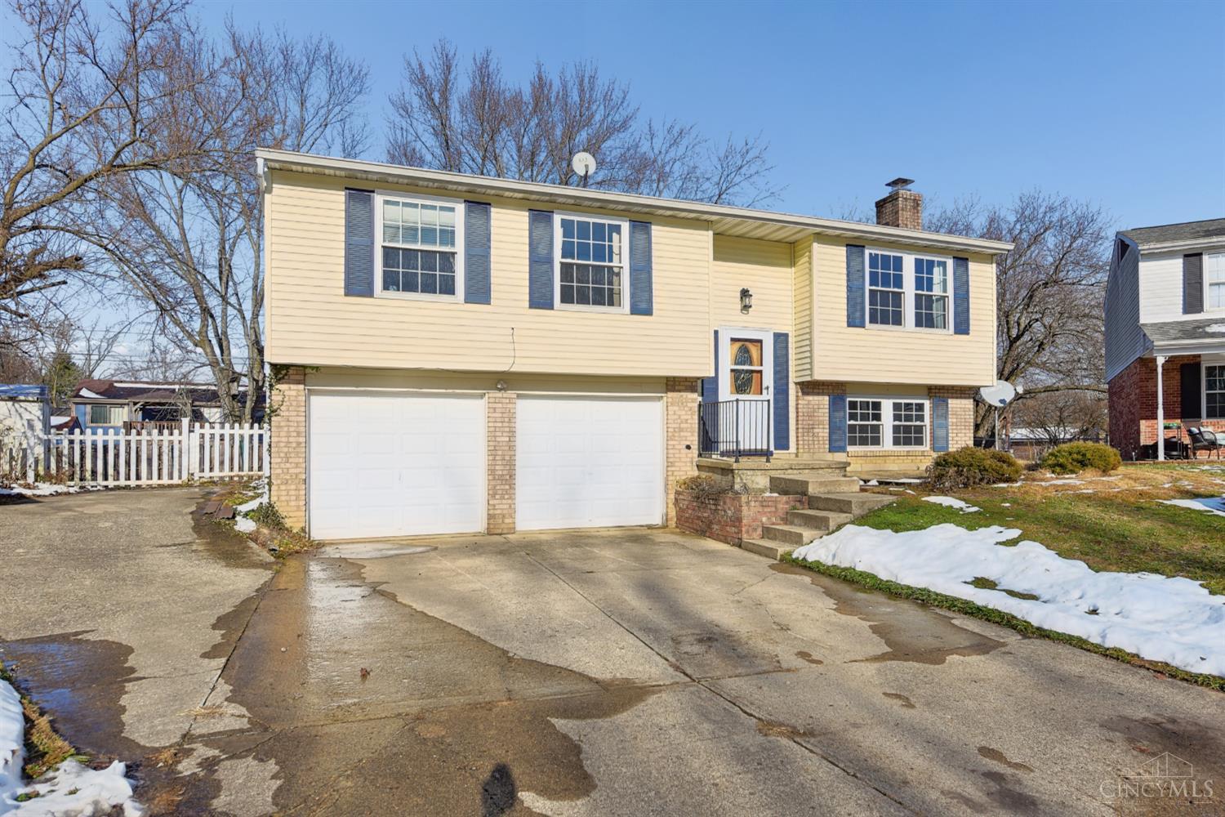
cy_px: 408
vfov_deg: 59.5
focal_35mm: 21
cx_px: 612
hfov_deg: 81.2
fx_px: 715
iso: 400
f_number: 8
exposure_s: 1/400
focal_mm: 21
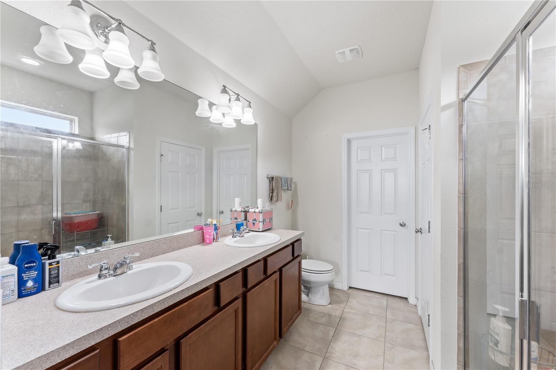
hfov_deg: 104.3
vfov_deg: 81.2
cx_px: 278
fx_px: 216
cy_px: 185
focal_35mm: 14
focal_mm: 14
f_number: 6.3
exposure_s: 1/4
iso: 320
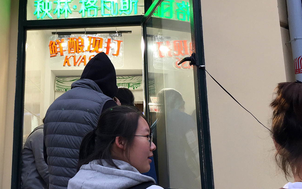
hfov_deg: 41.7
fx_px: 387
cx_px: 85
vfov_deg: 27.4
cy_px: 74
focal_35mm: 47
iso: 40
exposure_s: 1/100
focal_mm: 4.15
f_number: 2.2
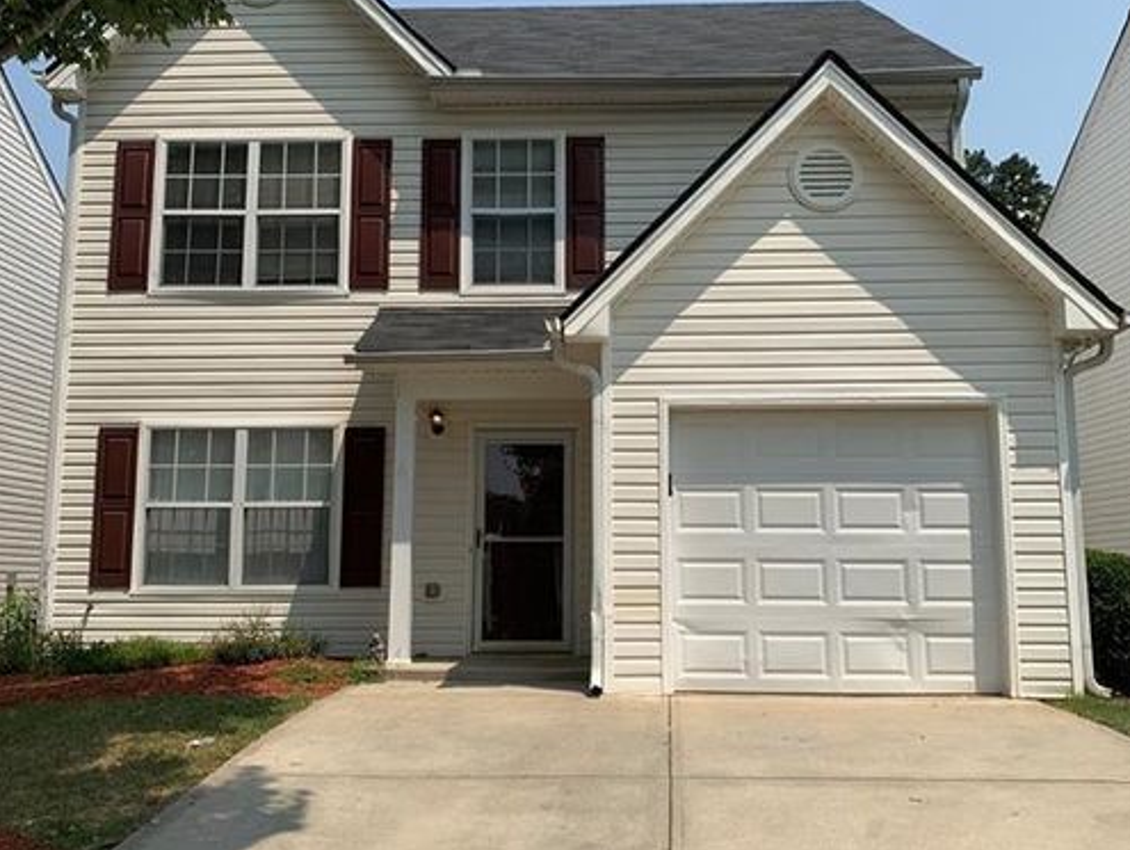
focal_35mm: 35
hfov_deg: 52.6
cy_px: 415
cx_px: 566
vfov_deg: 40.7
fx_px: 1143
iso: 25
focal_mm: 4.25
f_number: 1.8
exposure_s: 1/3185
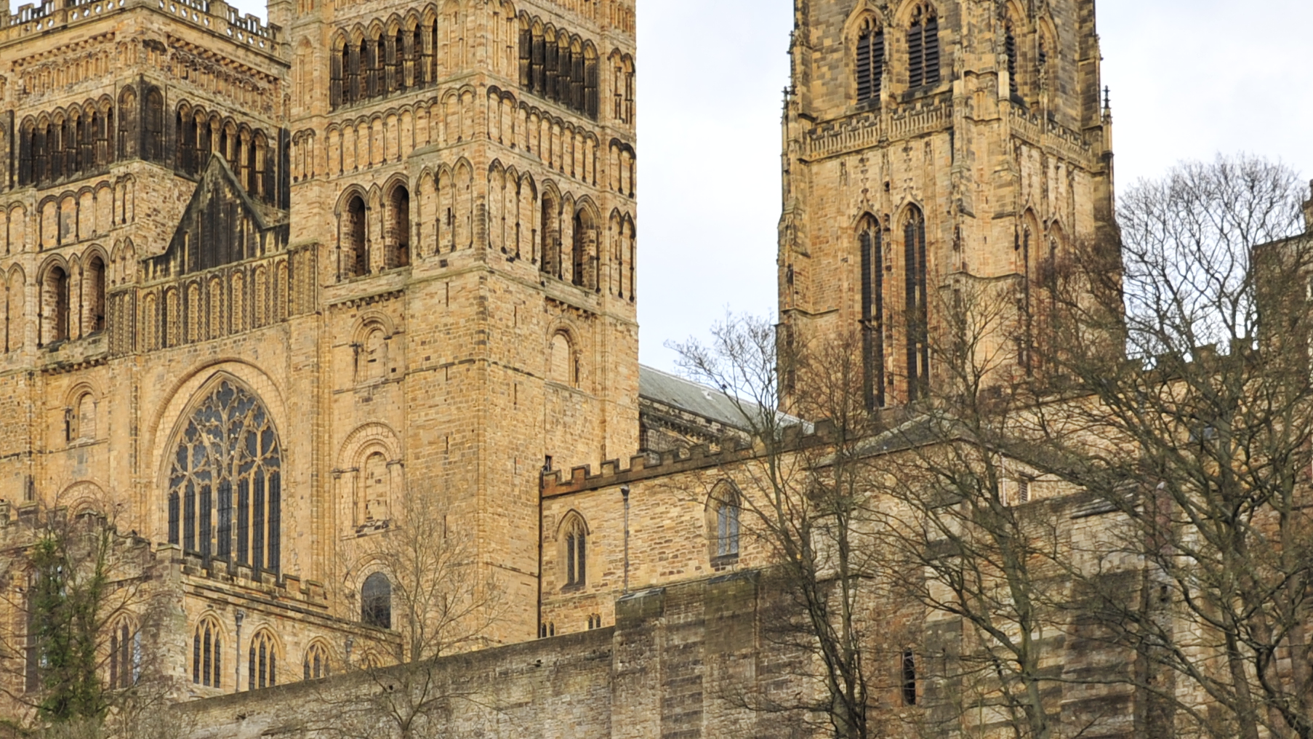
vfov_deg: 10.9
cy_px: 667
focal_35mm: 111
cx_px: 603
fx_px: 3865
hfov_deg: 19.3
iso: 400
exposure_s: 1/60
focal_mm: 45
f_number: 7.1
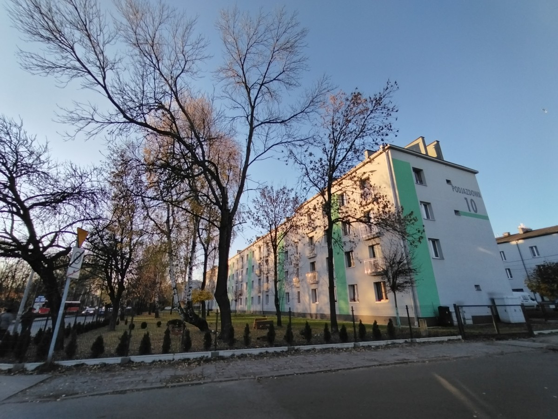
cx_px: 279
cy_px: 210
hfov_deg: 94.5
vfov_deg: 78.1
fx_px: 258
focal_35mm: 16
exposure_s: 1/299
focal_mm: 1.68
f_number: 2.2
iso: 100
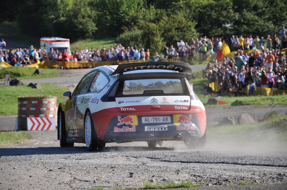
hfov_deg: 13.1
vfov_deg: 8.7
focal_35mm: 158
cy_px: 95
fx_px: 1254
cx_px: 144
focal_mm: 105
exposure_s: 1/500
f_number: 5.6
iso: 200
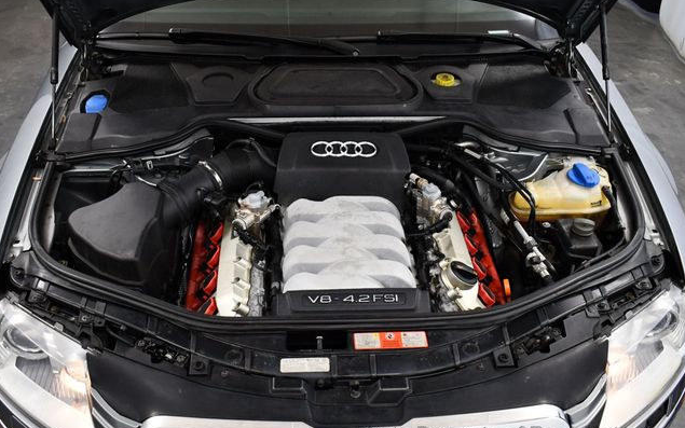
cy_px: 225
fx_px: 691
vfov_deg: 34.4
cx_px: 342
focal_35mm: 37
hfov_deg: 52.7
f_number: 3.5
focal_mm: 18
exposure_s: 1/125
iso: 1000
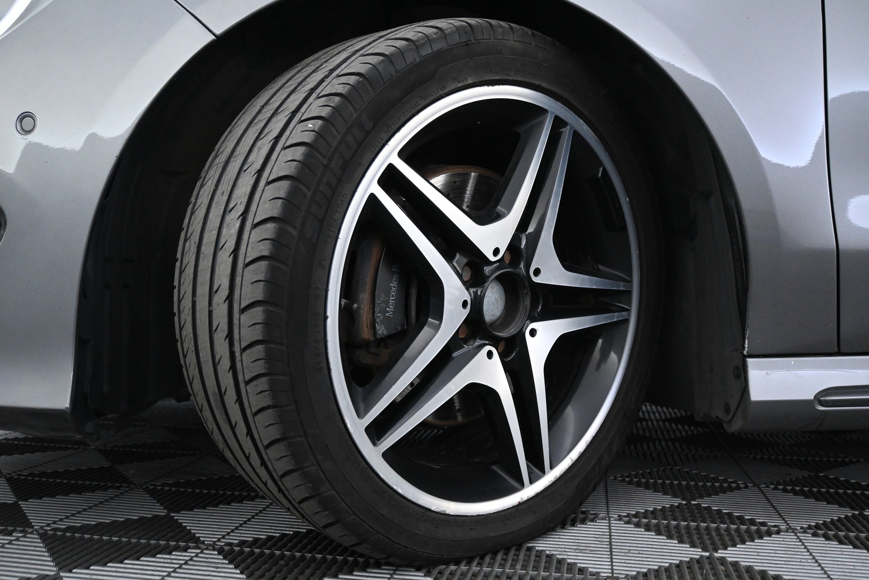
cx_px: 434
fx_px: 797
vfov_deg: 40.0
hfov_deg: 57.2
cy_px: 290
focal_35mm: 33
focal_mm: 22
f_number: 4
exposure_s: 1/40
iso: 2800
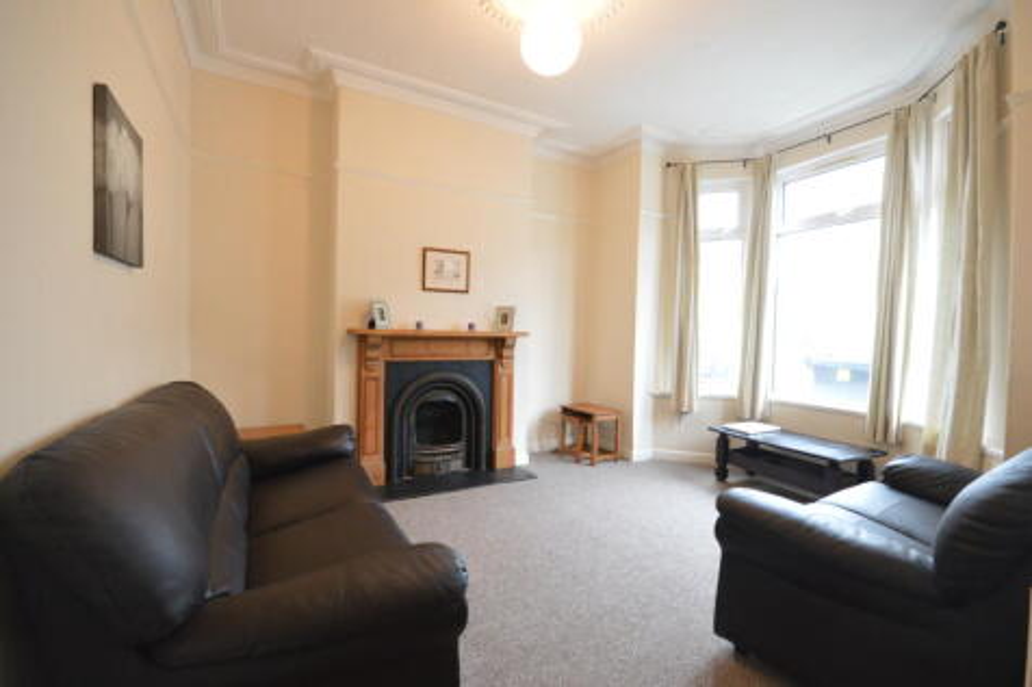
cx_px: 516
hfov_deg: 100.4
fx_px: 430
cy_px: 344
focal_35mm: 15
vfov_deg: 77.3
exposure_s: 1/20
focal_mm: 10
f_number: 7.1
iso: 1600
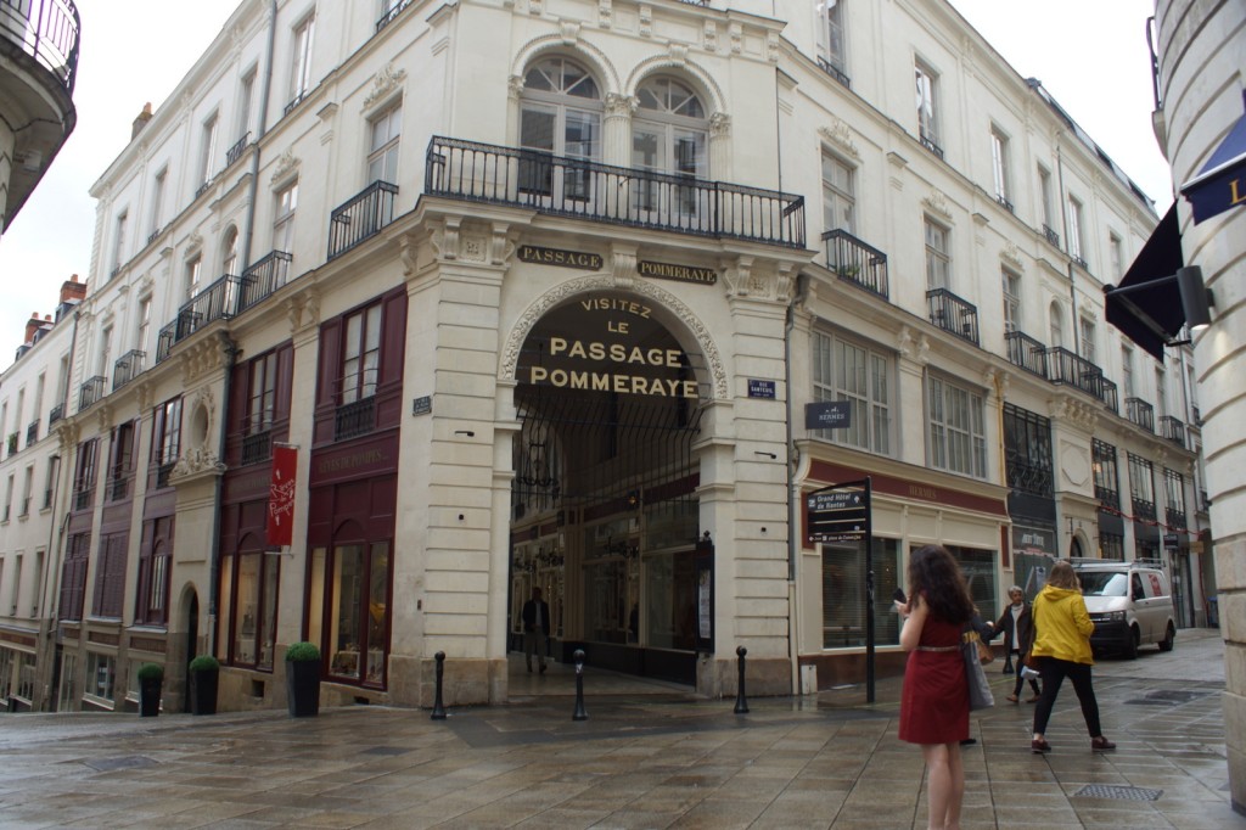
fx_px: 1038
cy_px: 415
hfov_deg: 61.9
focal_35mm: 30
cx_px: 623
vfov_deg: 43.6
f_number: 4.5
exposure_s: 1/250
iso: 100
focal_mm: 20
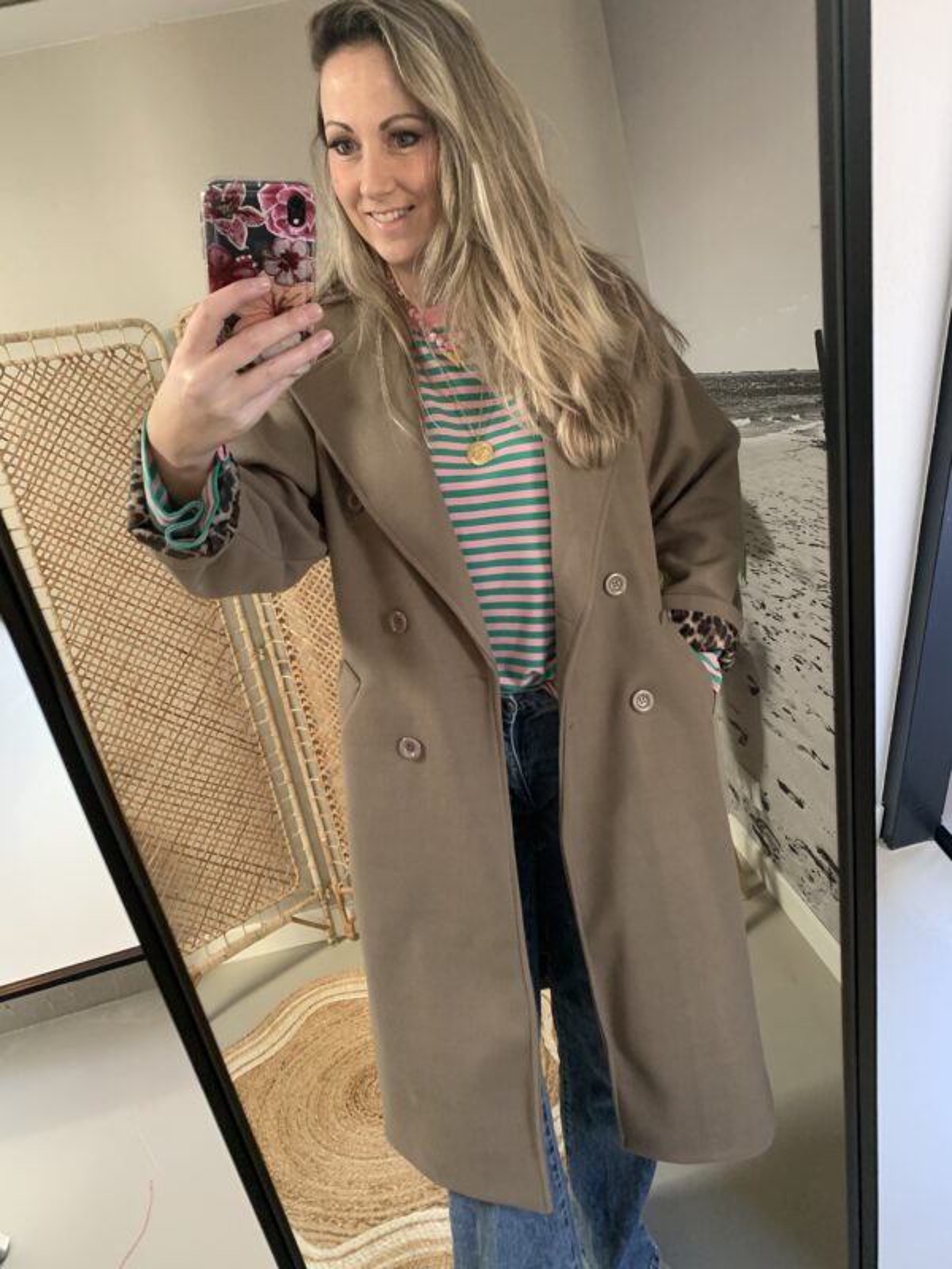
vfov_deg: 67.3
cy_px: 634
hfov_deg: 53.1
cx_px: 476
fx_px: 953
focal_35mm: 26
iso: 320
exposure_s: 1/60
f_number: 1.8
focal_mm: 4.25
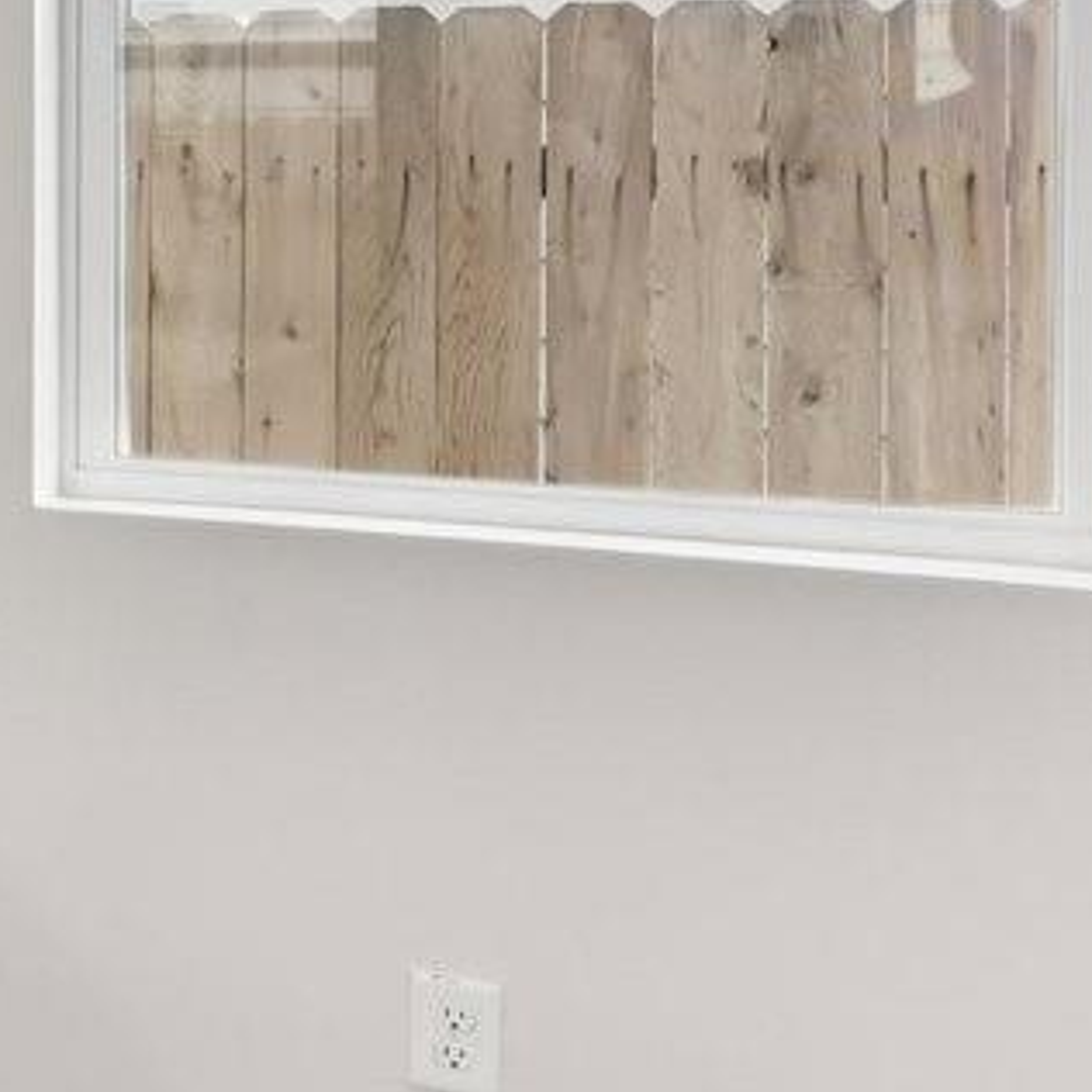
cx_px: -1476
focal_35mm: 74
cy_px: 197
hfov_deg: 15.0
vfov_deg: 23.0
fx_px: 2641
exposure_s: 1/20
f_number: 8
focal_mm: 17
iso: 125
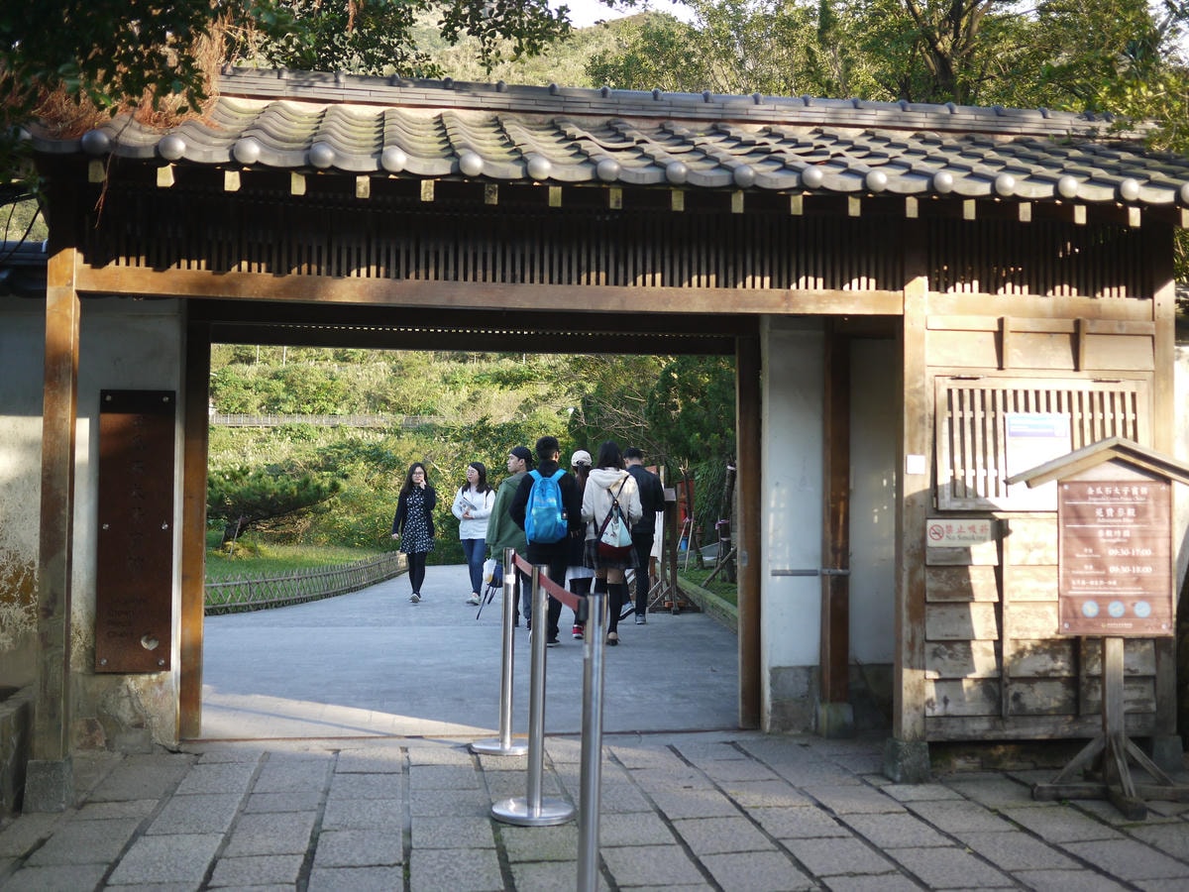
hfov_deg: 46.8
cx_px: 594
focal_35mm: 40
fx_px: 1374
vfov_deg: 36.0
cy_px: 446
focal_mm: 20
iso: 160
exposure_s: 1/640
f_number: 1.7
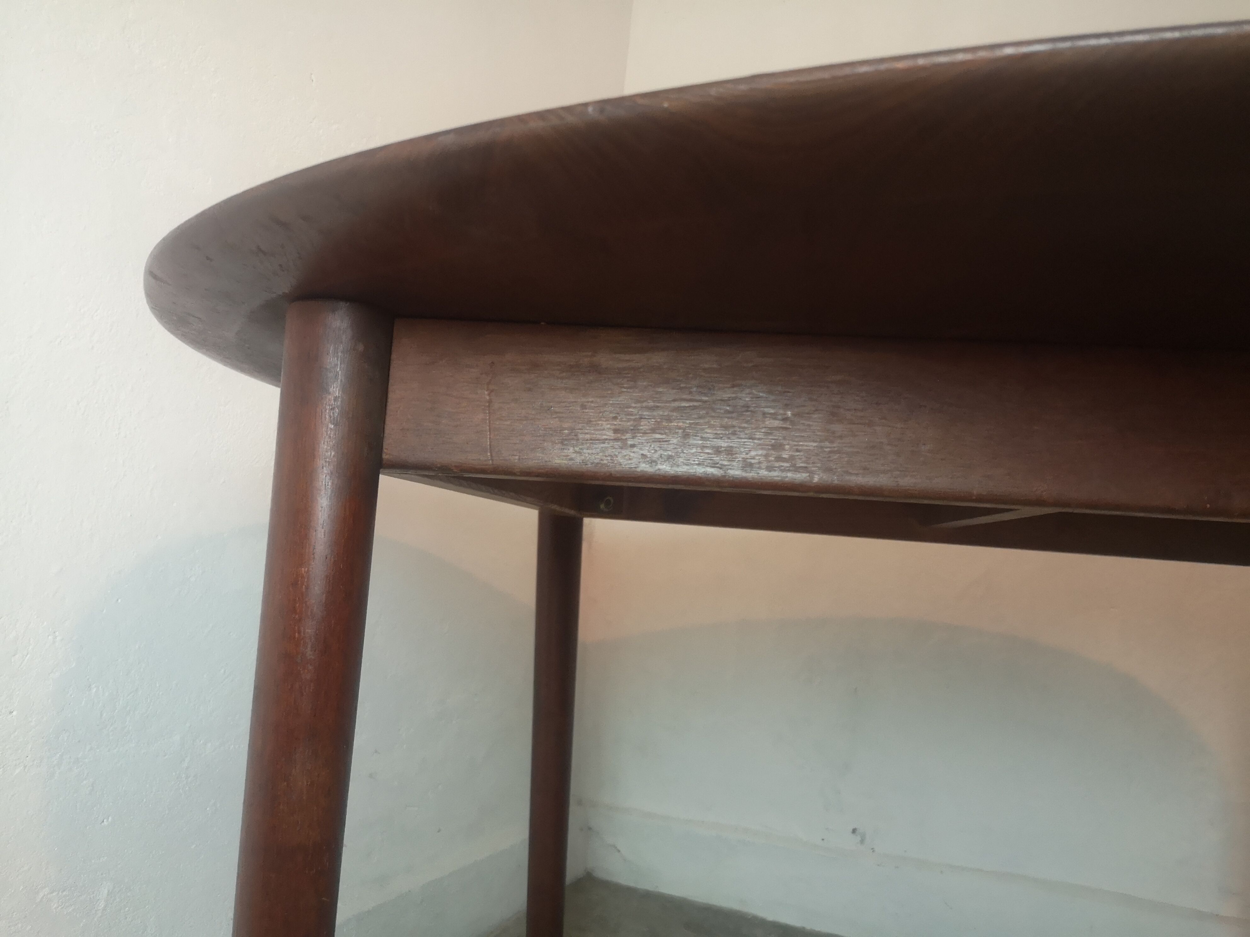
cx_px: 625
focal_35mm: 27
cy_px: 468
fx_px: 975
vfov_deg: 51.4
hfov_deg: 65.3
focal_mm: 3.95
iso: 320
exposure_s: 1/33.3
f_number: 1.8
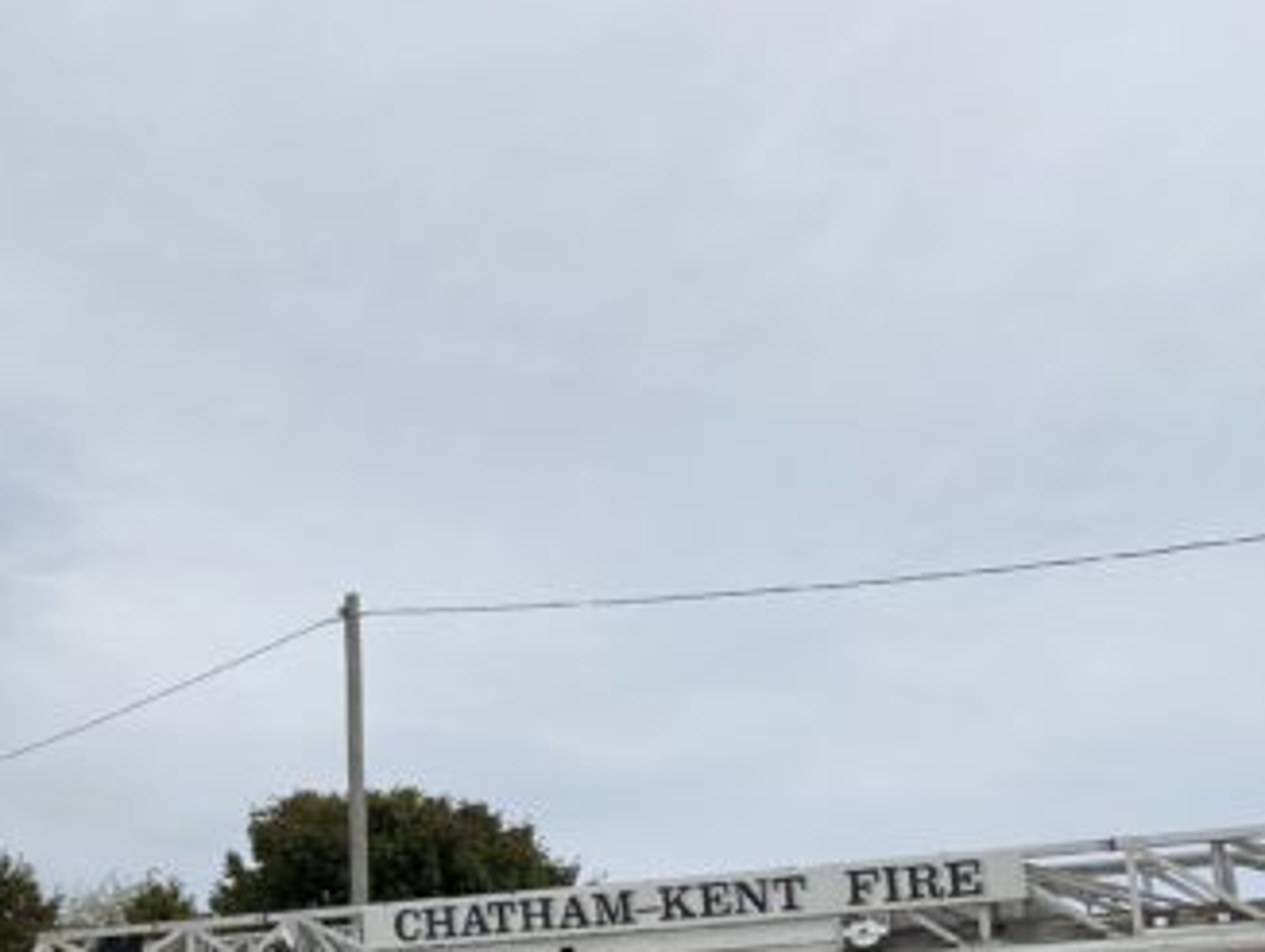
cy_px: 797
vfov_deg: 23.6
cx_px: -193
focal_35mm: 61
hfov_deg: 28.2
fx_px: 2232
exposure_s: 1/2967
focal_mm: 4.25
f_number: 1.8
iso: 32
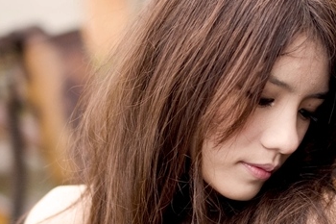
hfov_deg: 14.3
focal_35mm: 143
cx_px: 255
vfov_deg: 9.6
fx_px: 1334
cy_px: 149
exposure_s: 1/320
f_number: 1.8
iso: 500
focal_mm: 50
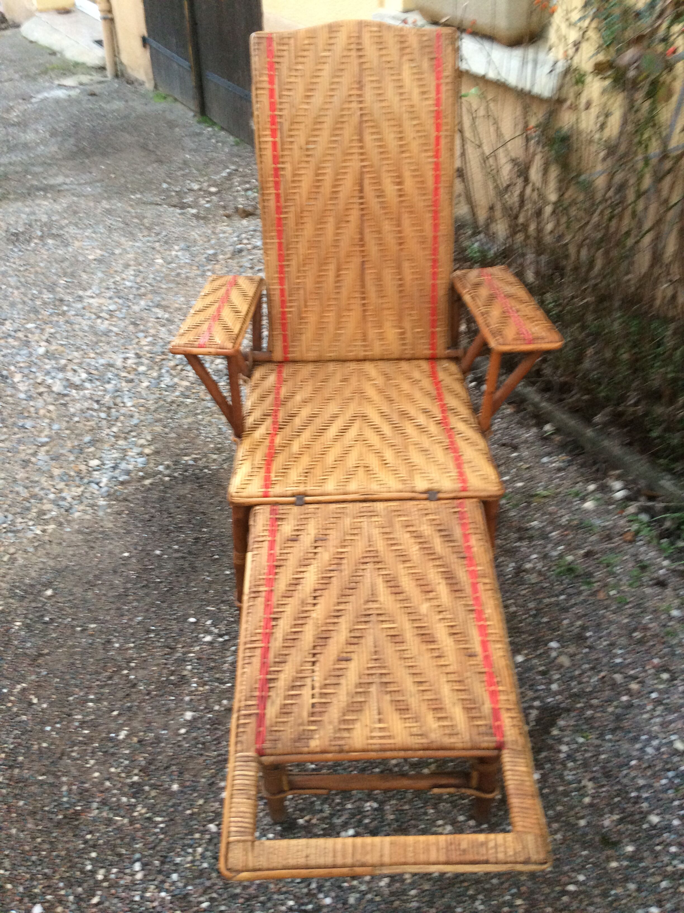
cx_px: 342
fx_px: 764
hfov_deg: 48.2
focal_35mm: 29
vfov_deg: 61.7
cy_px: 456
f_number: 2.2
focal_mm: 4.15
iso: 200
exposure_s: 1/33
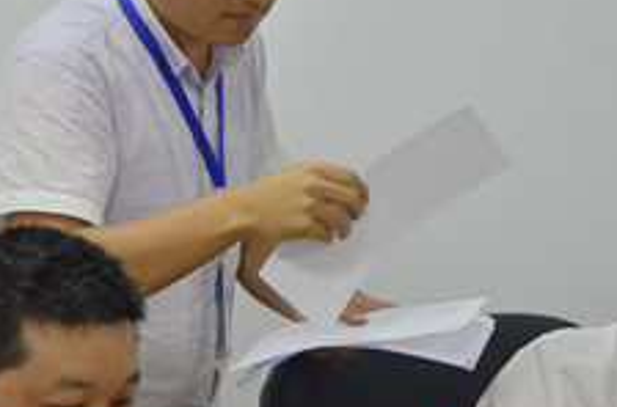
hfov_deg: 15.3
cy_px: 103
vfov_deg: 10.2
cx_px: 397
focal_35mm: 134
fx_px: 2290
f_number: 4.5
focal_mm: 40
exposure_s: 1/320
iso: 1600
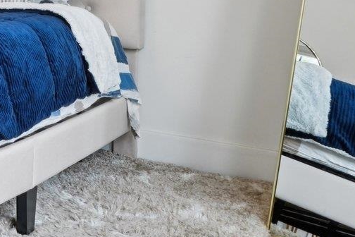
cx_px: -300
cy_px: -43
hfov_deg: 20.5
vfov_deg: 19.7
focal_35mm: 65
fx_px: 641
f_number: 8
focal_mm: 16
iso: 400
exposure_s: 1/50
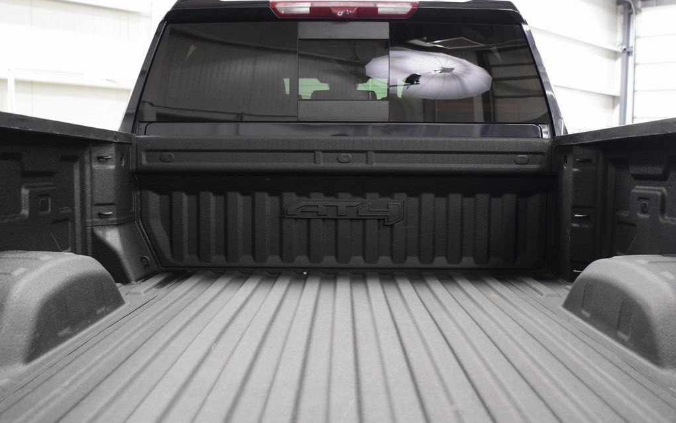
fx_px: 682
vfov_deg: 34.4
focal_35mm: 37
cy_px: 221
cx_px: 339
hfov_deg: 52.7
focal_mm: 24
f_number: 3.2
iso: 1600
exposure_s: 1/60
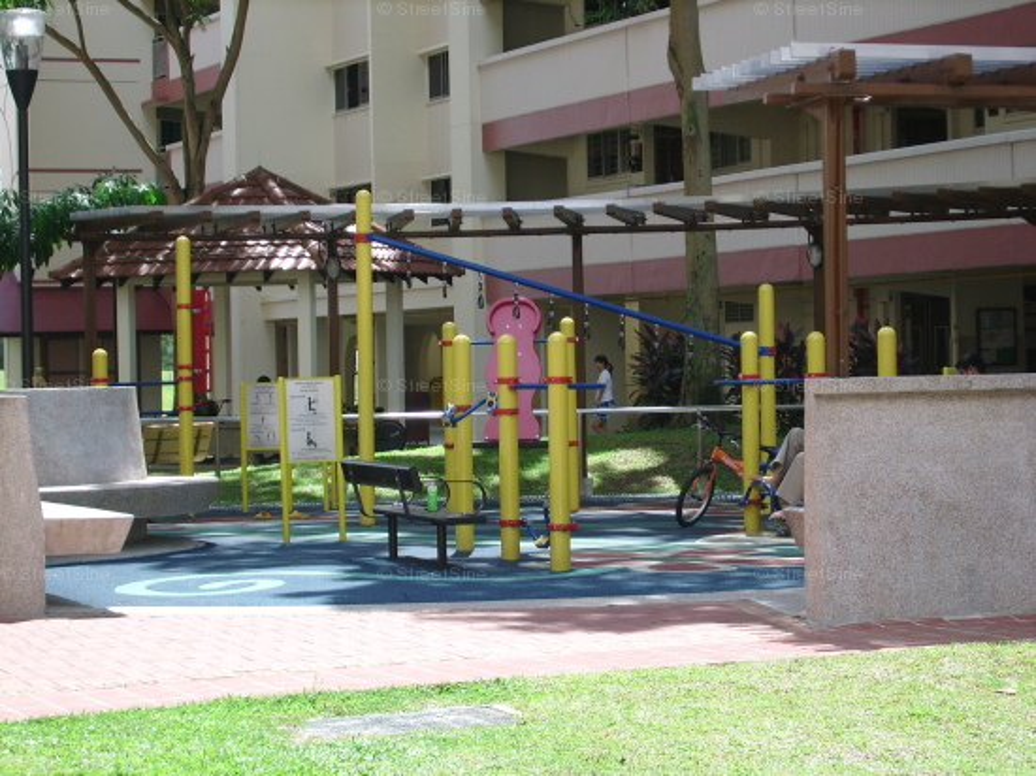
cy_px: 388
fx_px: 3081
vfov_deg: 14.4
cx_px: 518
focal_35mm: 103
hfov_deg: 19.1
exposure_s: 1/229
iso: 50
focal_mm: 17.14
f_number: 4.9
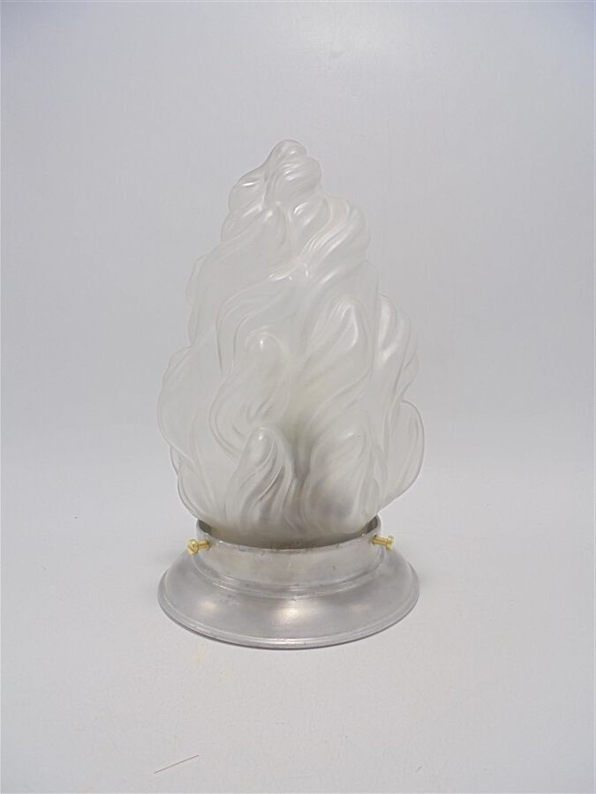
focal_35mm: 26
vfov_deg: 67.3
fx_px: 597
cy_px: 397
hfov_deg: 53.1
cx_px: 298
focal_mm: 4.6
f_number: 3.5
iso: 100
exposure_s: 1/80
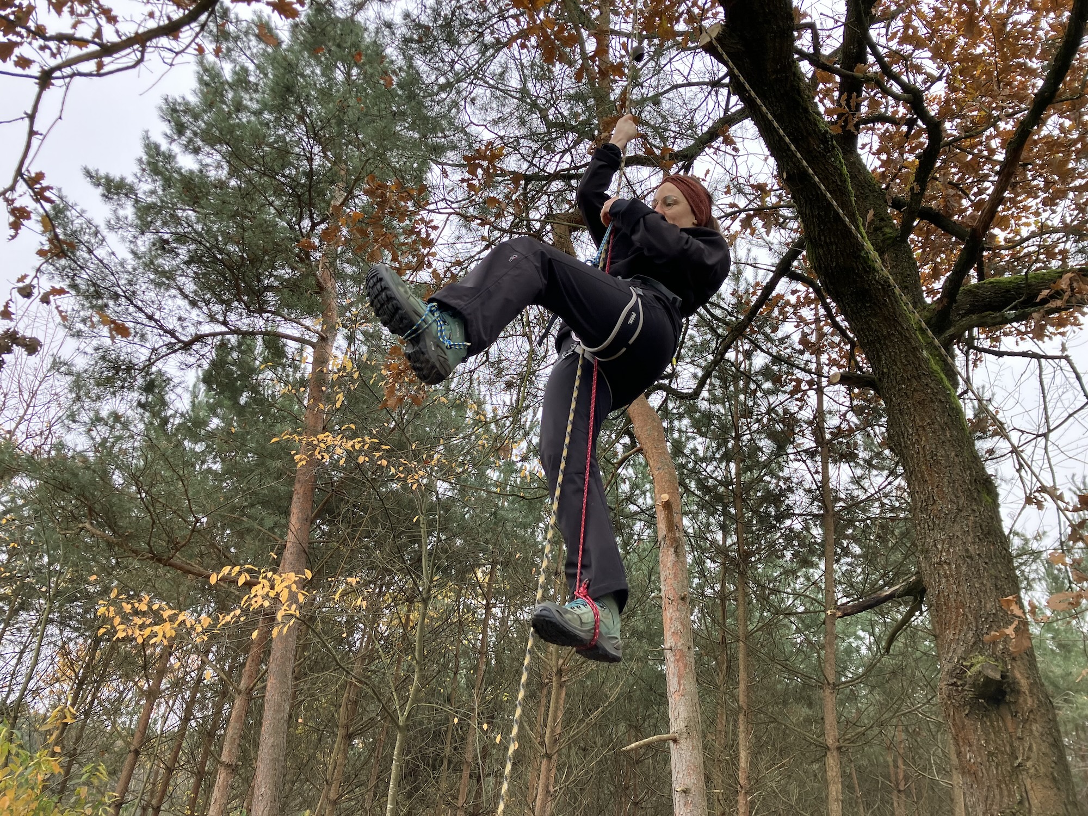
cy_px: 408
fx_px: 880
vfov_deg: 49.7
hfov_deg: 63.4
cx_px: 544
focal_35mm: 28
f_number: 1.8
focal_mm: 3.99
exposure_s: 1/121
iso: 32
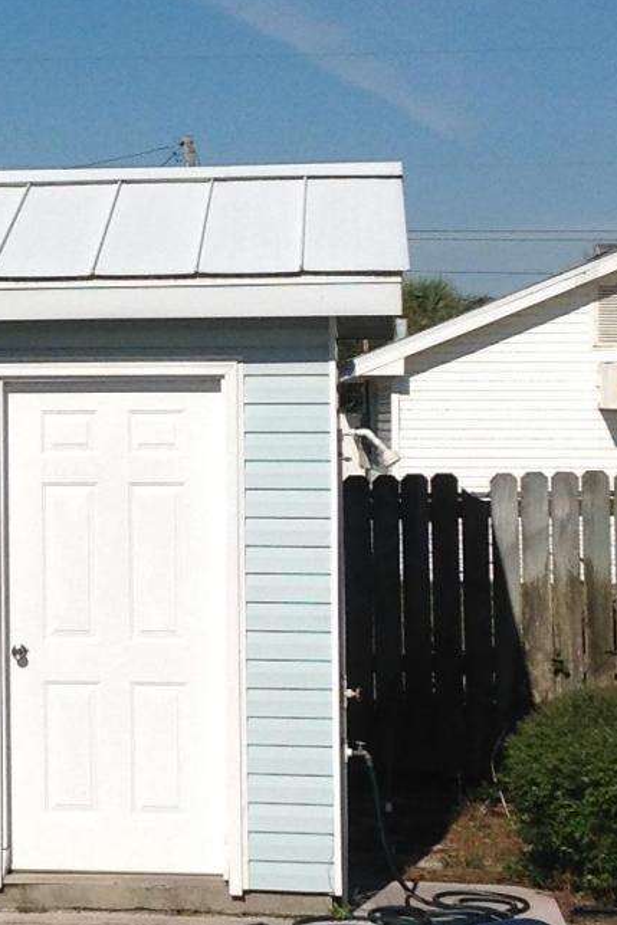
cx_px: -48
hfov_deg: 12.0
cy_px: 417
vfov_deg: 18.1
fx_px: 2903
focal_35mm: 113
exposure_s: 1/6061
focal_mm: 4.28
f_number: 2.4
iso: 50
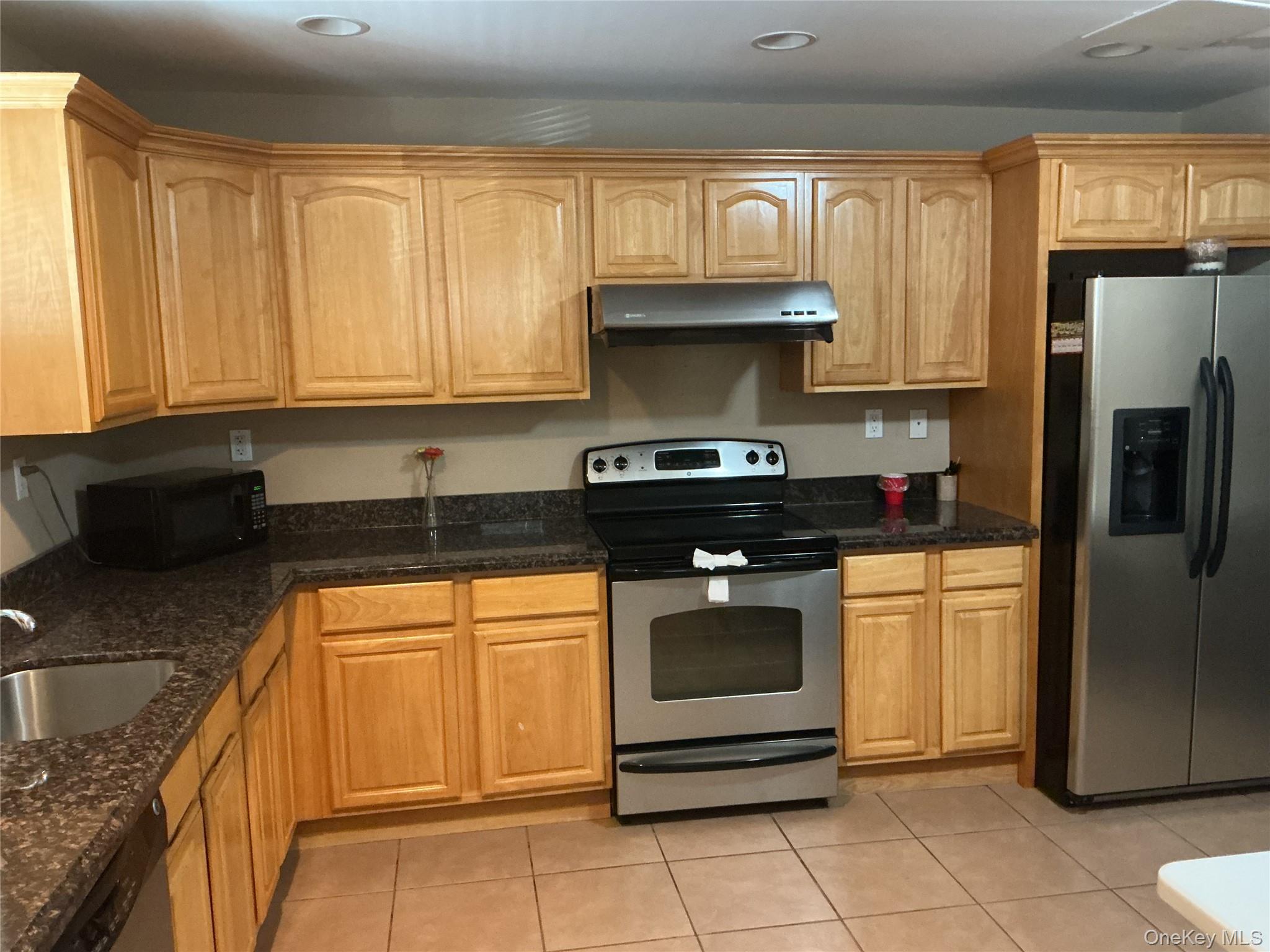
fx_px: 1064
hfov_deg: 61.7
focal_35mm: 29
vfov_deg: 48.2
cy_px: 476
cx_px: 635
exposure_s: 1/30
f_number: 1.8
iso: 500
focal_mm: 3
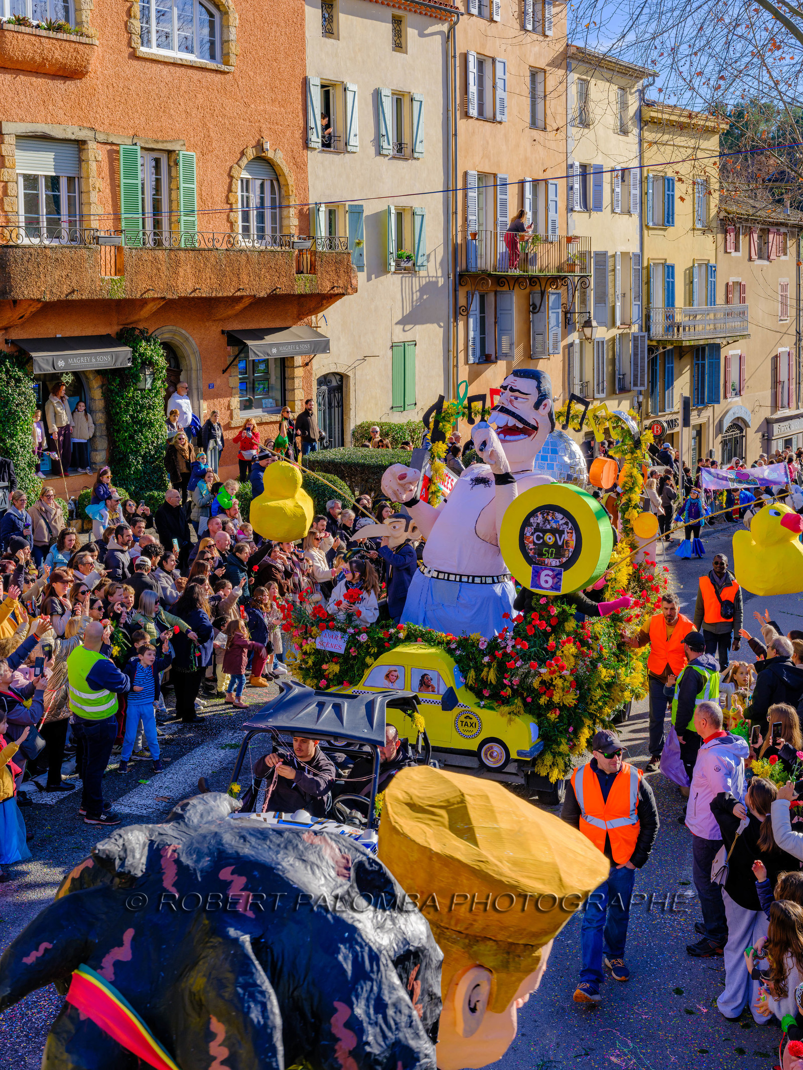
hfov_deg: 32.9
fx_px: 1361
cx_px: 402
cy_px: 535
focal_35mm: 44
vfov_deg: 42.9
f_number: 11
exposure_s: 1/125
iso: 320
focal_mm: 55
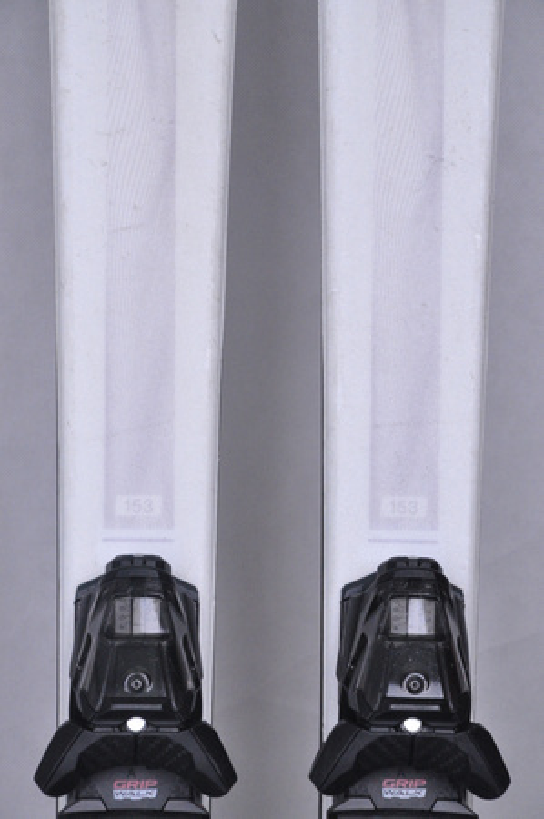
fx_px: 3578
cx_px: 272
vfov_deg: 13.1
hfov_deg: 8.7
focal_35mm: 158
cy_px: 410
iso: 3200
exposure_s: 1/125
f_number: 9.5
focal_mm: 105
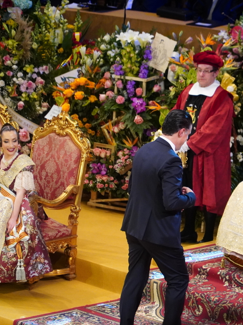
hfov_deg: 6.5
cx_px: 233
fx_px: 2133
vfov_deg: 8.7
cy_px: 162
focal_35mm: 228
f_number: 4
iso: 2000
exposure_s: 1/250
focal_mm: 105
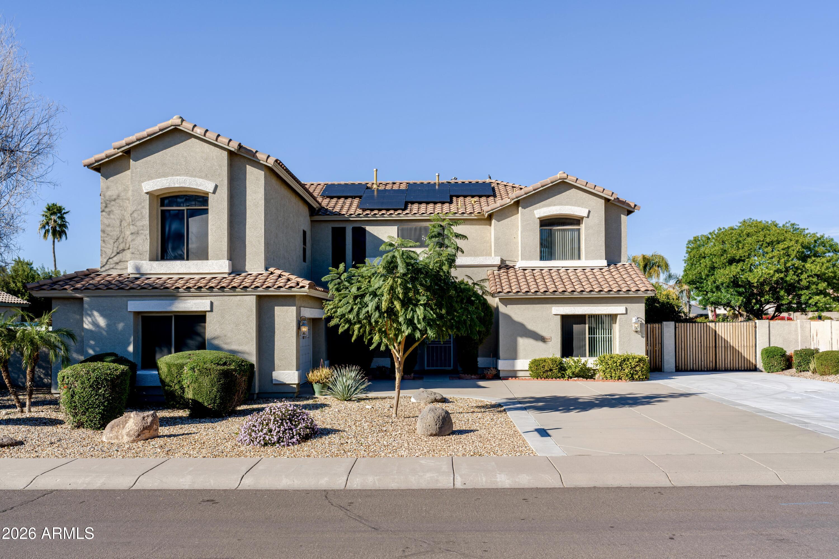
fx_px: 769
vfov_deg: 40.0
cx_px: 420
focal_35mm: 33
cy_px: 280
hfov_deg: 57.2
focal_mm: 33
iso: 100
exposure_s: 1/320
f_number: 8
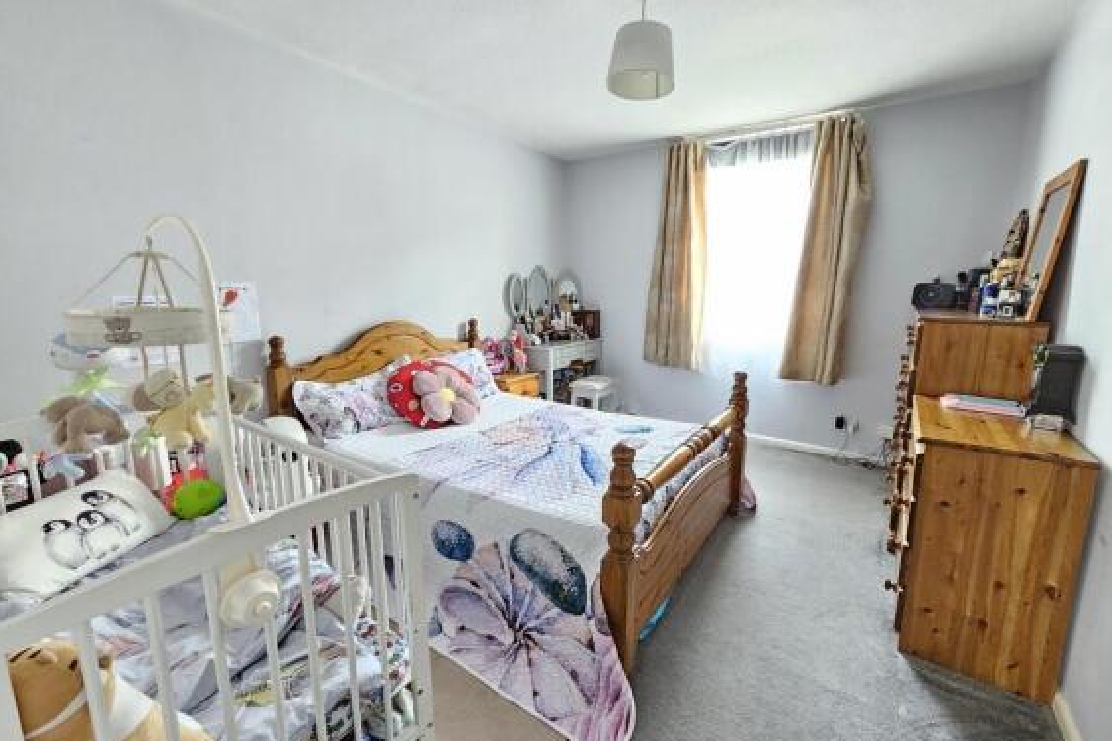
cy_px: 365
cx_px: 568
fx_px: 432
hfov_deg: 104.3
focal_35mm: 14
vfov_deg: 81.2
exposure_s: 1/33.3
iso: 500
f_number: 2.2
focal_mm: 2.2
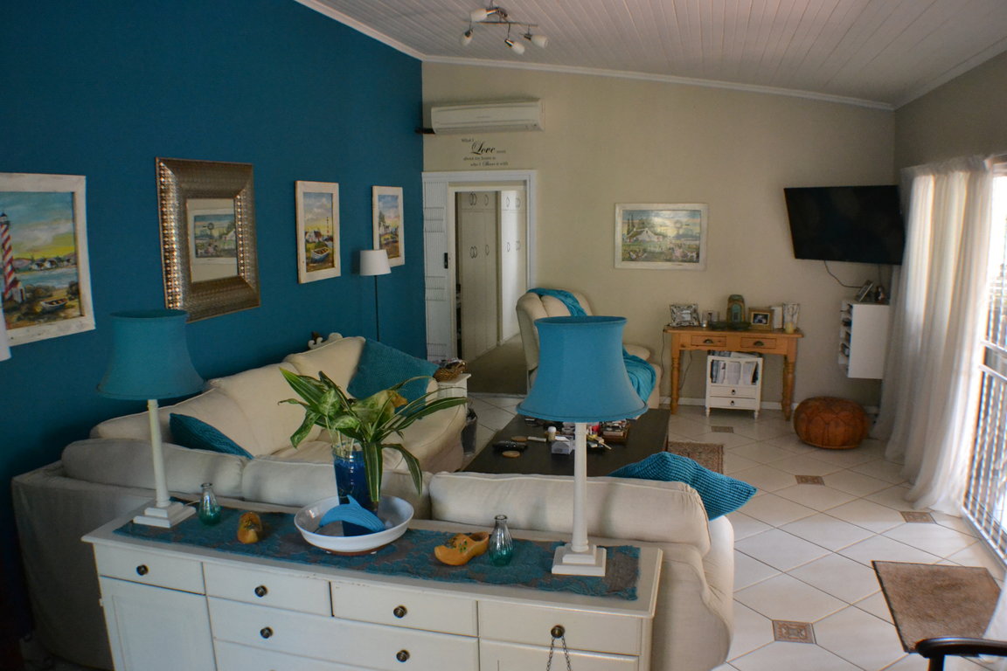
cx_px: 504
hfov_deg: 53.1
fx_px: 1007
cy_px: 336
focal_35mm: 36
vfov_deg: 36.9
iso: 3200
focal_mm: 24
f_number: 4
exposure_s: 1/50
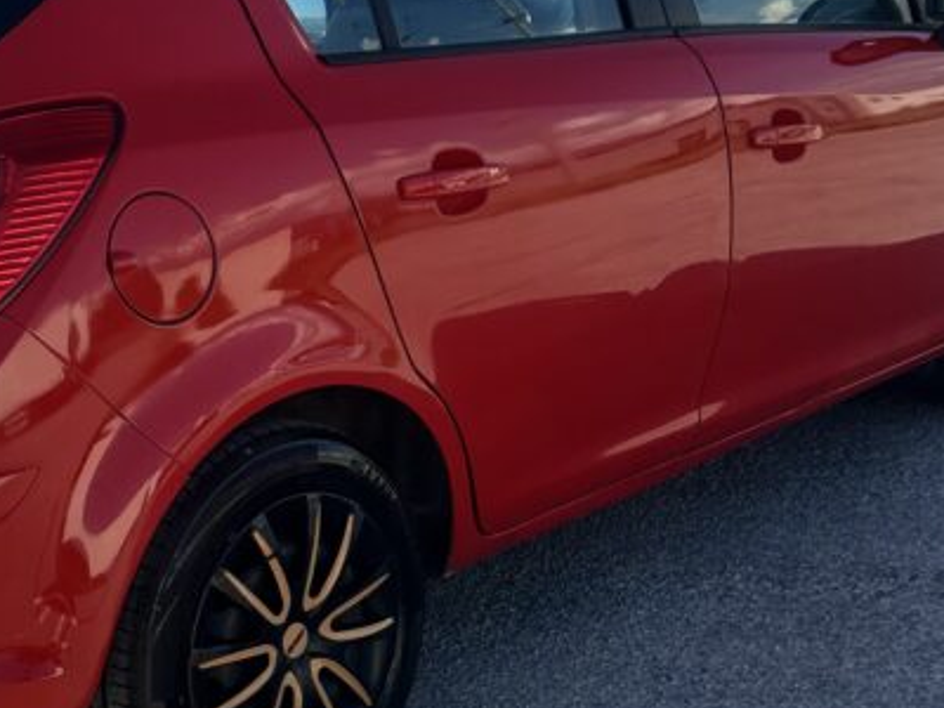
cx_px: 250
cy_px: 507
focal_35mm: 48
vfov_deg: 29.9
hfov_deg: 38.7
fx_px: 1309
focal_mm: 6.86
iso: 80
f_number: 1.78
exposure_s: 1/3058
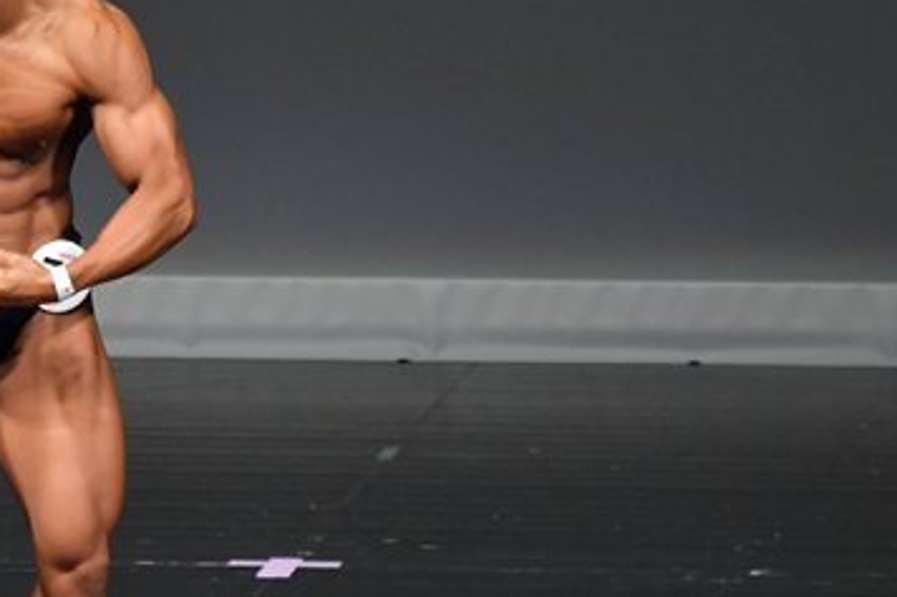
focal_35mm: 979
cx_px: -6
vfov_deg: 1.4
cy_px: 360
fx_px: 24381
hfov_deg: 2.1
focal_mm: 300
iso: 4000
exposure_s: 1/400
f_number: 5.6
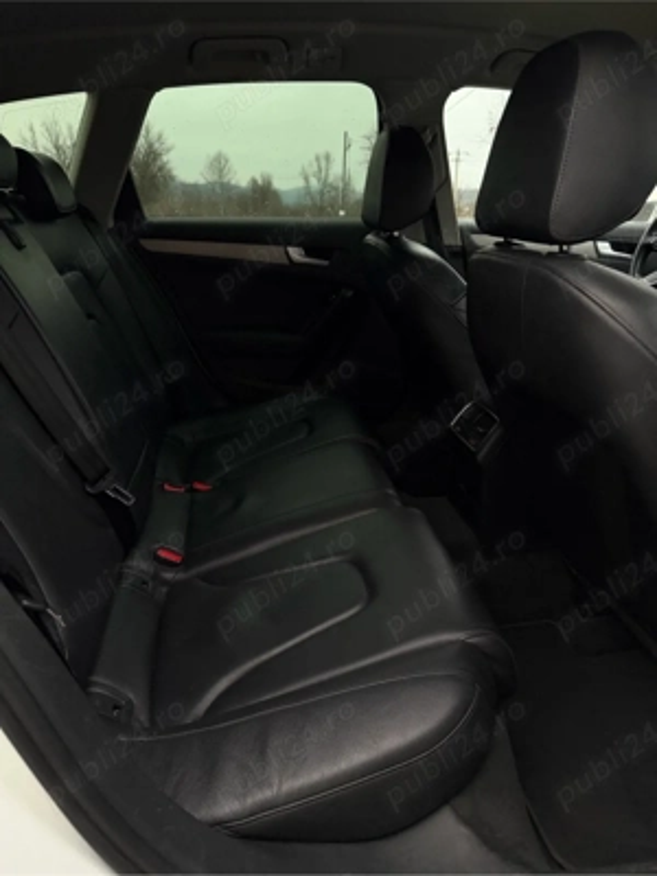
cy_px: 438
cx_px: 328
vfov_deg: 71.6
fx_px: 607
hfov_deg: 56.8
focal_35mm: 24
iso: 200
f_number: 1.78
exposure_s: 1/176
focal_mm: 6.76
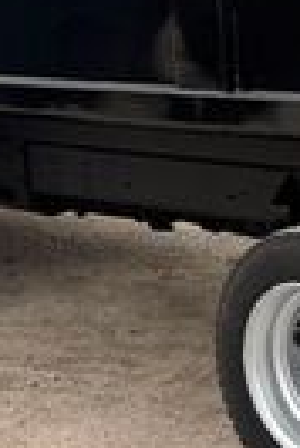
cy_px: 115
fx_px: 1496
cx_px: 455
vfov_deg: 17.0
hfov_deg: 11.0
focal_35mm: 120
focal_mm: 6.76
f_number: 1.78
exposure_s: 1/575
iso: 80
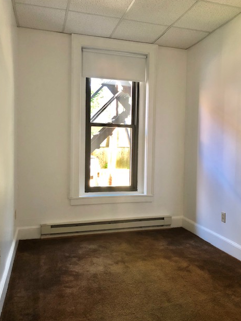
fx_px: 269
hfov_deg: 48.2
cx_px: 118
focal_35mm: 29
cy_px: 158
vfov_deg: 61.7
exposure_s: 1/15
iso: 80
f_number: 1.8
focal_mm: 3.99
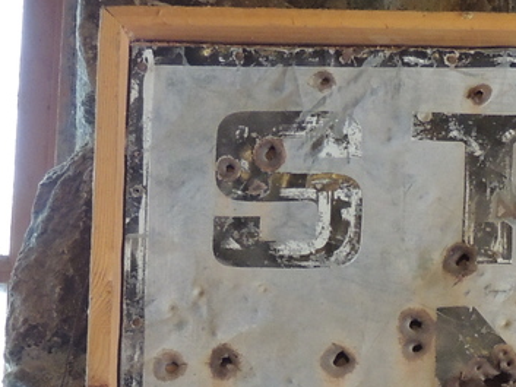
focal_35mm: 156
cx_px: 532
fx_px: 2326
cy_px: 548
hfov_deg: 12.5
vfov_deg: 9.3
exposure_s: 1/30
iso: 400
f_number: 3.4
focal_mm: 7.6
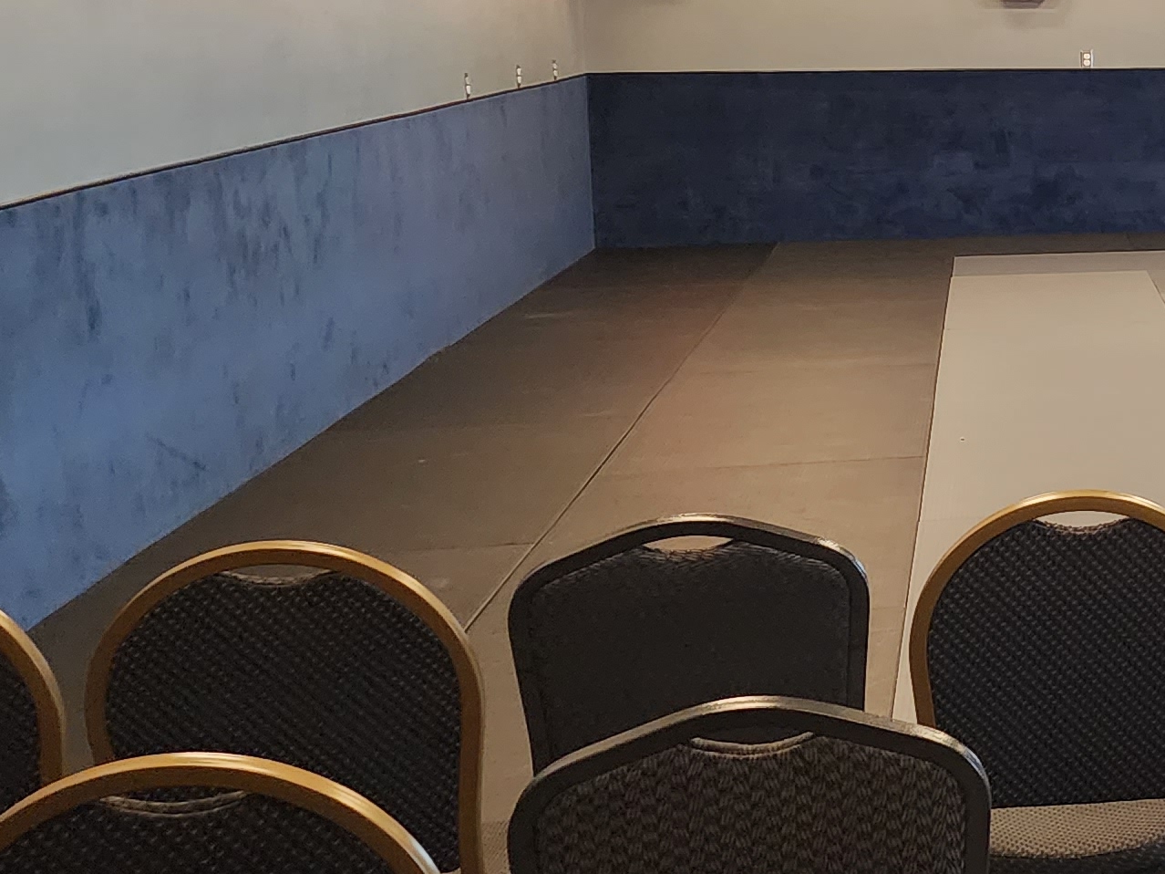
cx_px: 1619
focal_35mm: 72
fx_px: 2423
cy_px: 201
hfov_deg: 23.1
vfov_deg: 20.3
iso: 1000
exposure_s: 1/120
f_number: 1.8
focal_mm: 6.4
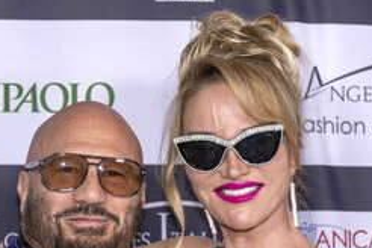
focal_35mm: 143
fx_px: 1478
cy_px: 221
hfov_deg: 14.3
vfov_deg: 9.6
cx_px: 128
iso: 800
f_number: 5.6
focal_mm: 78
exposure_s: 1/200
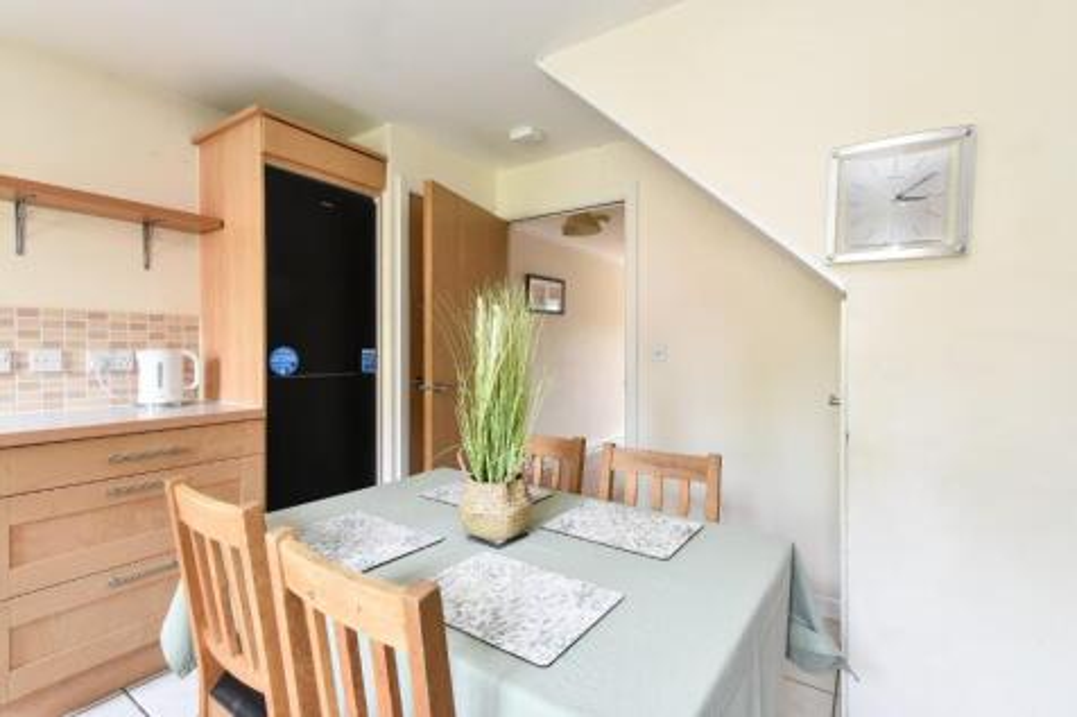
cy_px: 358
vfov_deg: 77.3
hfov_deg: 100.4
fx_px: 449
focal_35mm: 15
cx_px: 538
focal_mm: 10
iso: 200
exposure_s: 1/3
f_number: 9
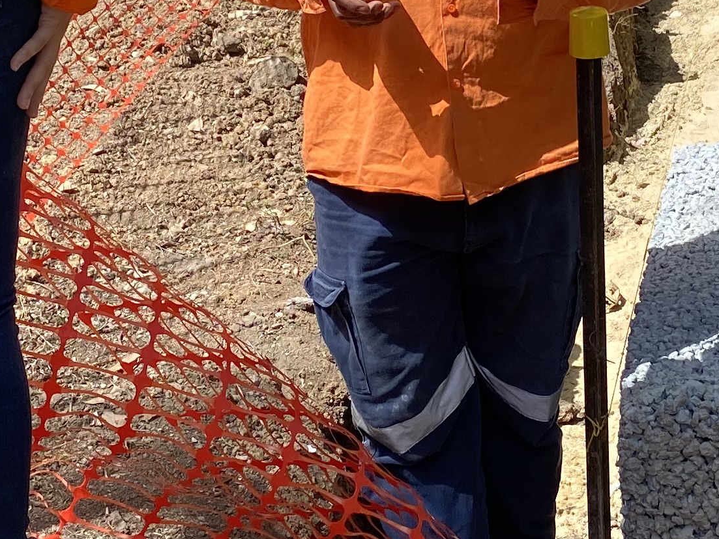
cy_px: 102
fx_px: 1974
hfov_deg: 20.5
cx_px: 535
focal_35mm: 95
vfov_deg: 15.5
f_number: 1.8
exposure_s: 1/990
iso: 32
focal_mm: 4.25
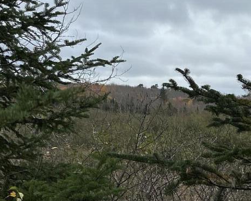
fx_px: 817
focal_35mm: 110
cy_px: 89
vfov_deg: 14.0
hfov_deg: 17.5
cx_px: 125
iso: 50
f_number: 1.5
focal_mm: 5.7
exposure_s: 1/3257
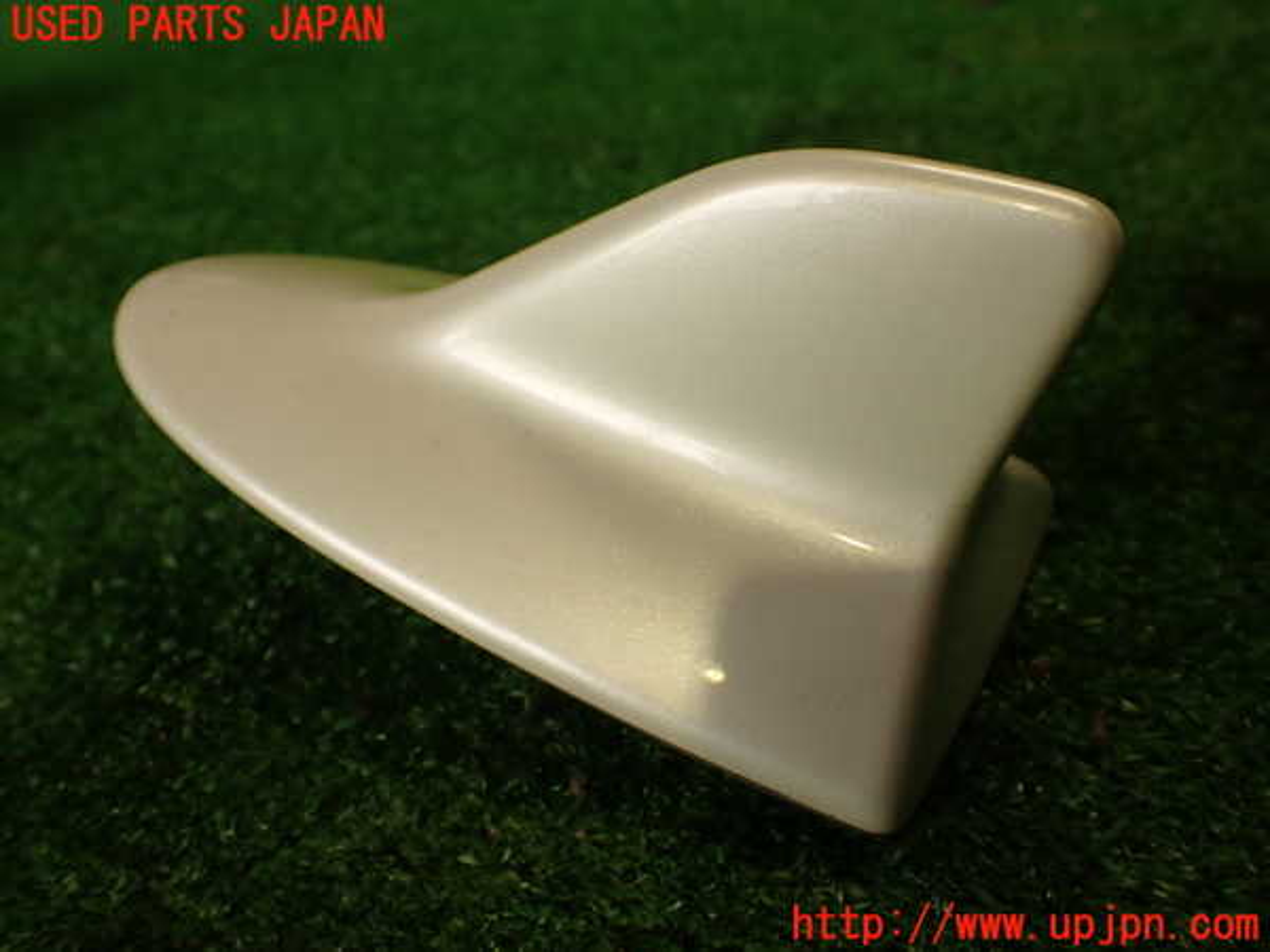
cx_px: 635
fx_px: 1174
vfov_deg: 44.2
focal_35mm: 32
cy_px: 476
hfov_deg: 56.8
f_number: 2.4
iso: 100
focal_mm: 5.79
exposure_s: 1/80
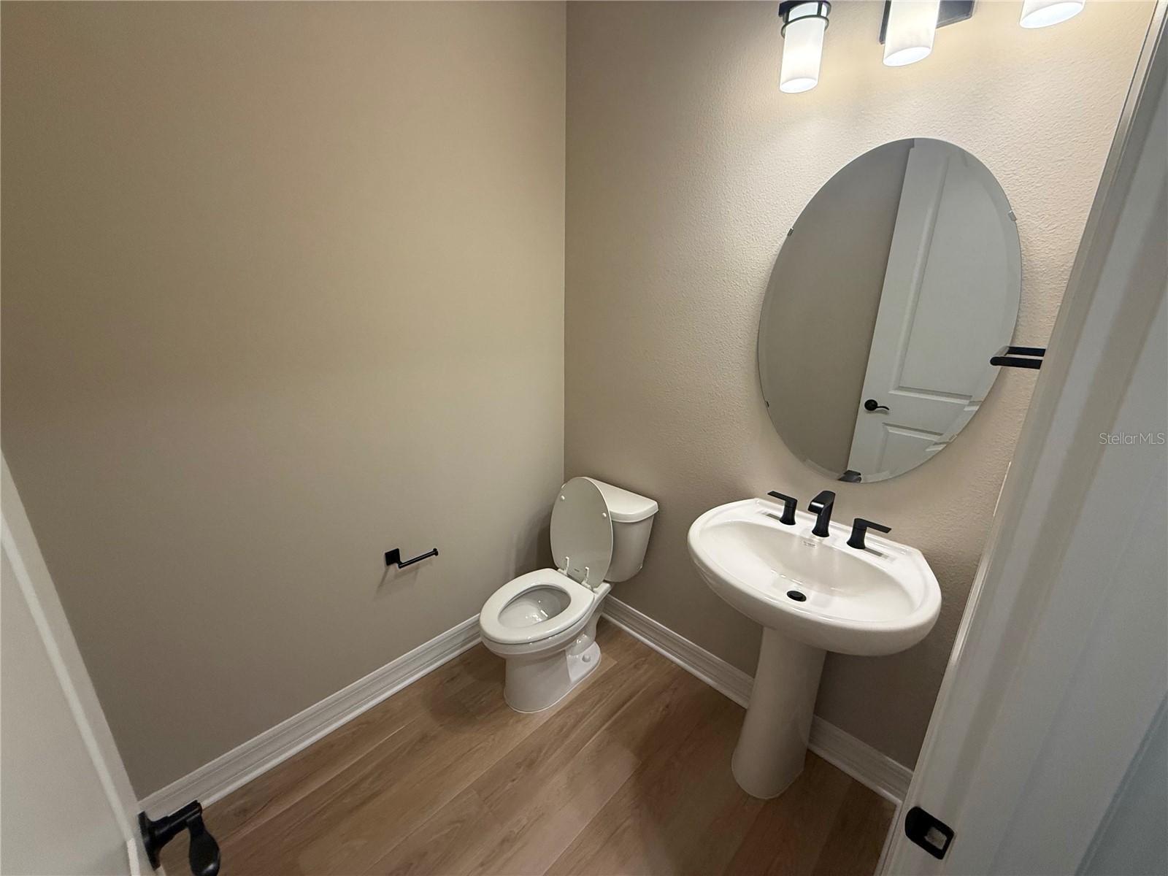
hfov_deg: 102.1
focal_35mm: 14
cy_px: 438
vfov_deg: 85.7
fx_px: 472
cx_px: 584
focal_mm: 2.22
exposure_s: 1/120
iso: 250
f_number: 2.2
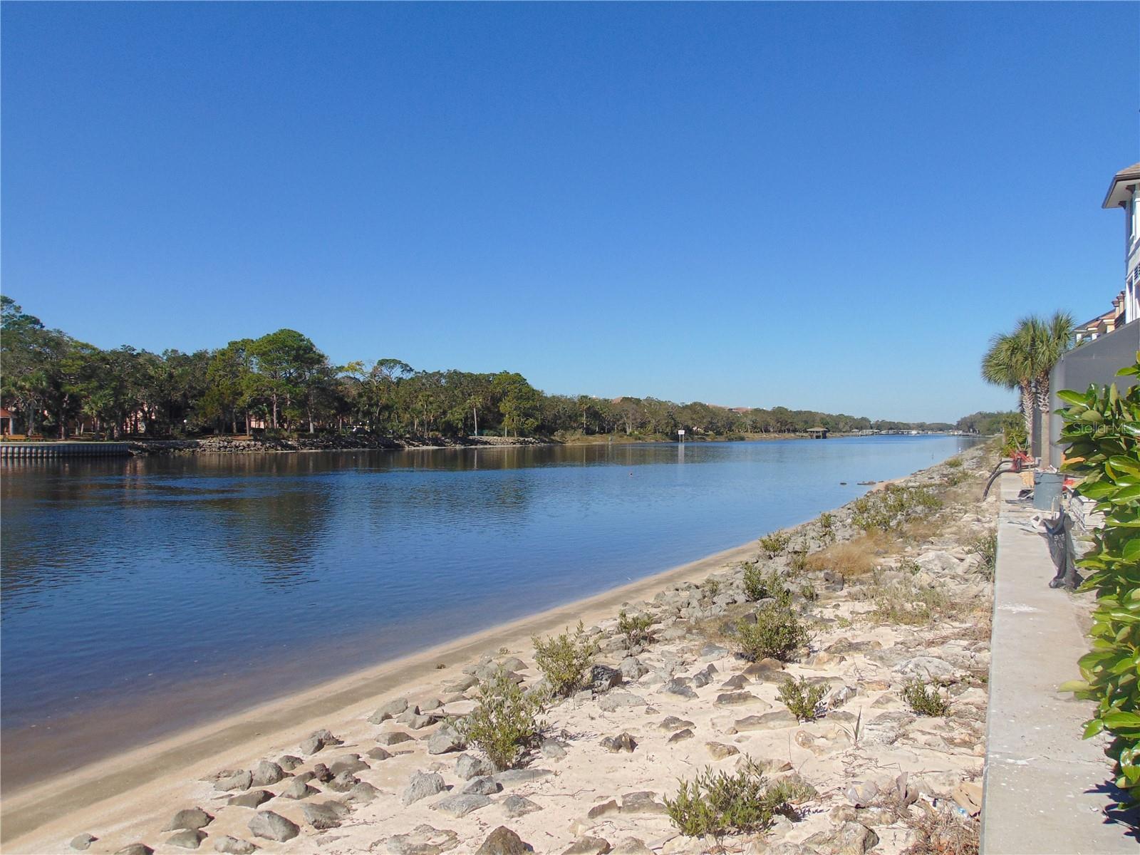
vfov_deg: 46.8
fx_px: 988
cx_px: 570
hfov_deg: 60.0
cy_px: 428
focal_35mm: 30
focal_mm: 5.4
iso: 80
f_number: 8
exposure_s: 1/320
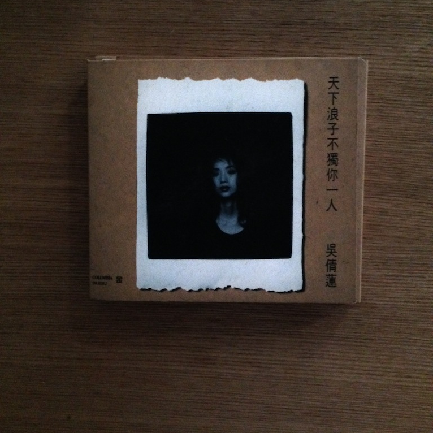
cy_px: 177
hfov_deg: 42.8
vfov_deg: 42.7
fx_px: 552
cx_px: 216
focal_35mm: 39
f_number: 2.4
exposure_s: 1/15
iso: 800
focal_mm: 4.12
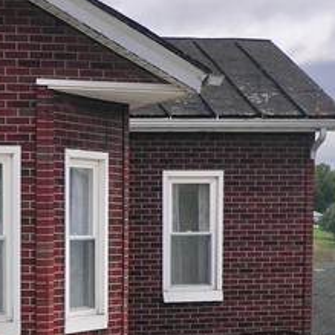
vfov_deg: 14.3
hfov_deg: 14.6
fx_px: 1292
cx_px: 28
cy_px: 395
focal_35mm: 118
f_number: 3.5
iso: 100
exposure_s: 1/640
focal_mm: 10.26
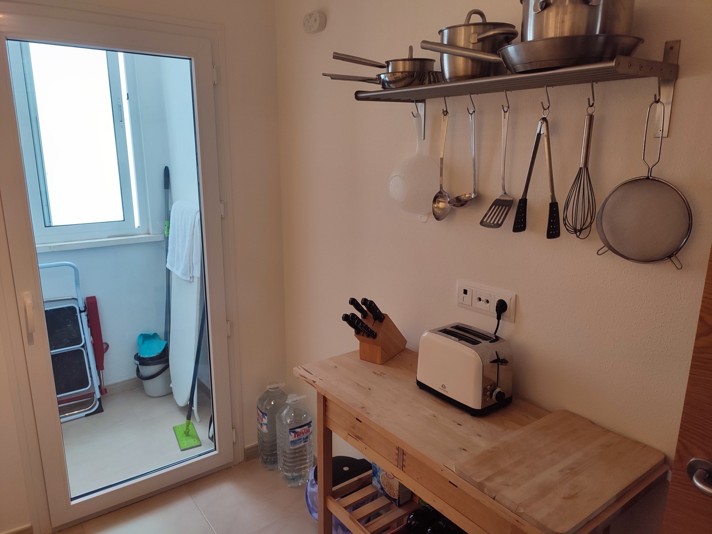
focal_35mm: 25
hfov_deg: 69.4
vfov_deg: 54.9
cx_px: 356
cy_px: 267
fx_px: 514
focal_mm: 6.04
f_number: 1.9
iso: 64
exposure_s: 1/33
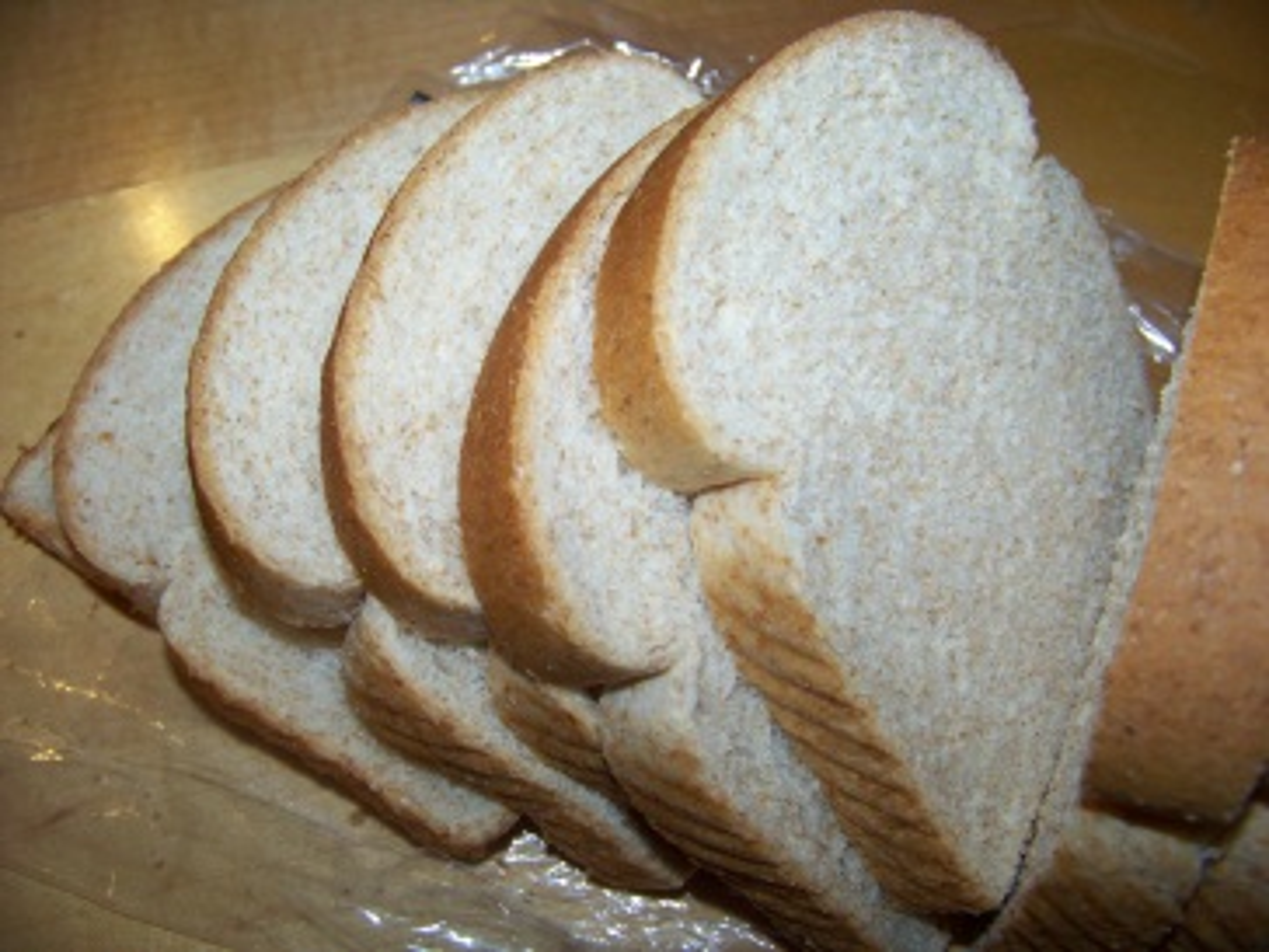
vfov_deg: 39.7
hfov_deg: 51.4
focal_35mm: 36
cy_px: 476
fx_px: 1320
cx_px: 634
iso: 67
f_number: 2.8
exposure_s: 1/30
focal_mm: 5.85
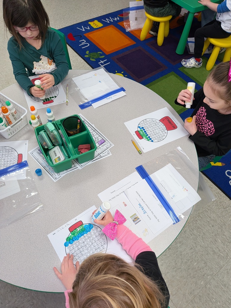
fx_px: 214
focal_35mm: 24
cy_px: 154
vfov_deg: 71.6
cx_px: 116
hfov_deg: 56.8
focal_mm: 4.53
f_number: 1.7
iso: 243
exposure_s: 1/120
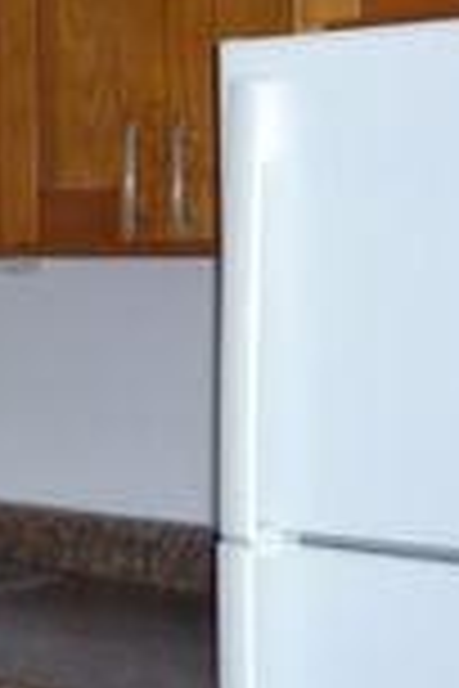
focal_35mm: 102
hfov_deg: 12.5
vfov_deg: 20.0
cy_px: 322
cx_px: -297
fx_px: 1951
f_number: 3.3
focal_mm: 5.2
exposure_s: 1/30
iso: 125
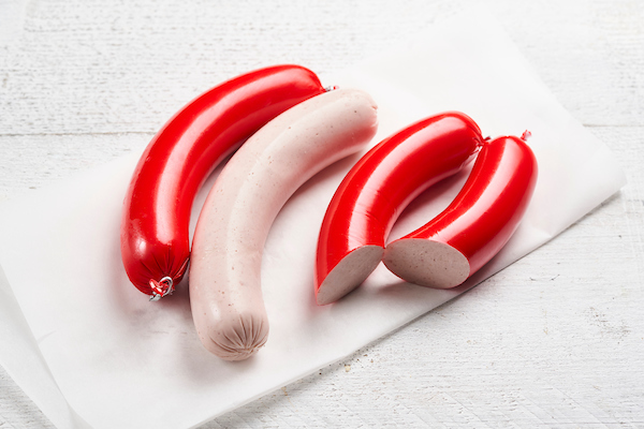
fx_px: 1610
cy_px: 214
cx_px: 322
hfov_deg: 22.6
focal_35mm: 90
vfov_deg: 15.2
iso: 200
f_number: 8
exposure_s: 1/125
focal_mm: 90
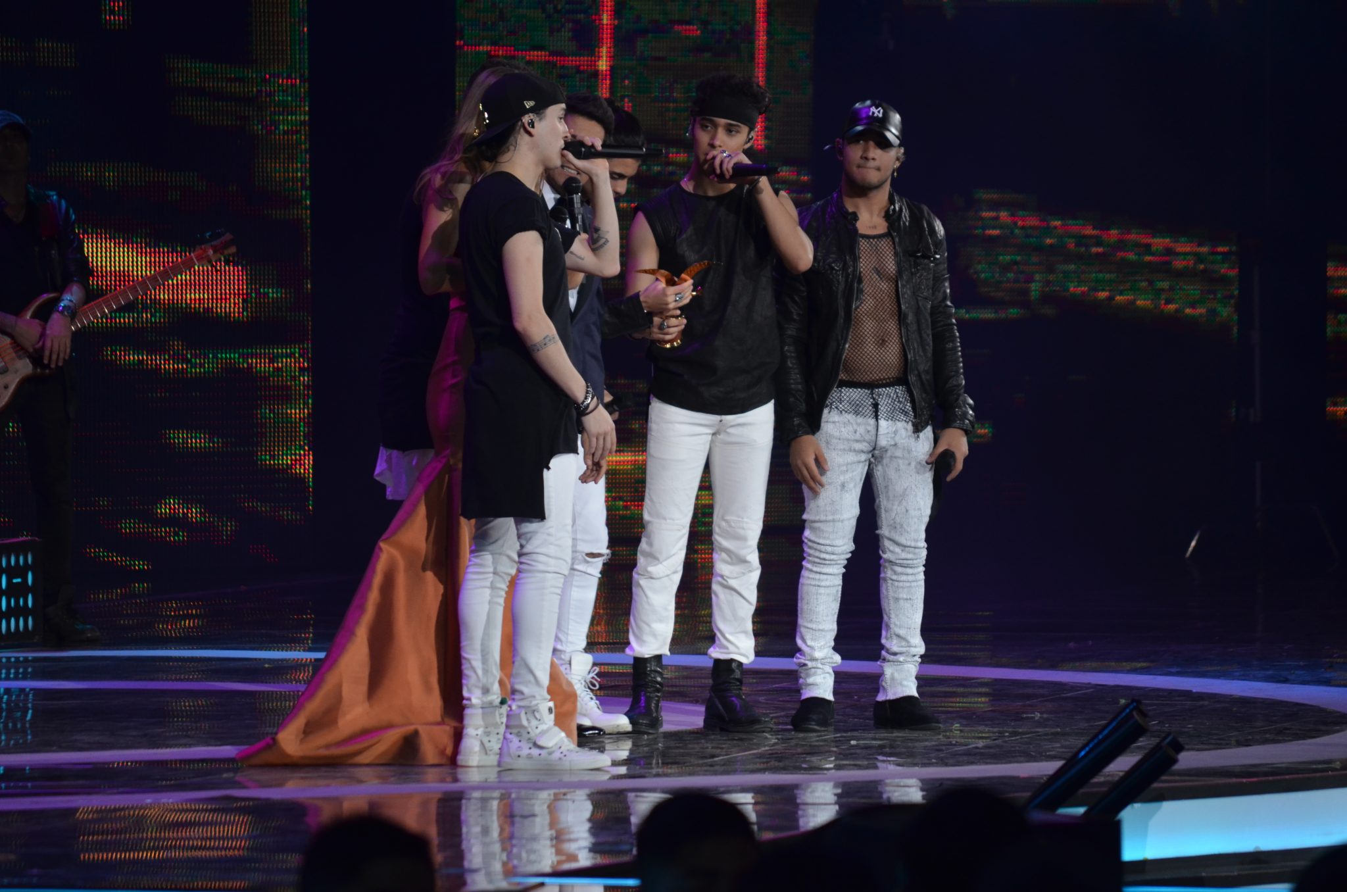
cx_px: 674
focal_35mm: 262
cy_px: 446
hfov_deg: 7.9
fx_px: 9800
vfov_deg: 5.2
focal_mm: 175
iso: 800
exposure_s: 1/125
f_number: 5.3
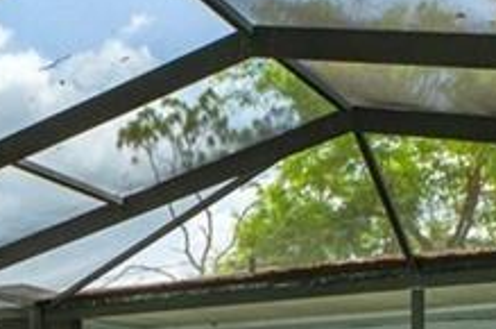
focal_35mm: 91
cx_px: -270
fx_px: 1256
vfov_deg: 13.9
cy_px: 503
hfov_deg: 19.3
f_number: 8
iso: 320
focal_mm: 13
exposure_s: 1/200
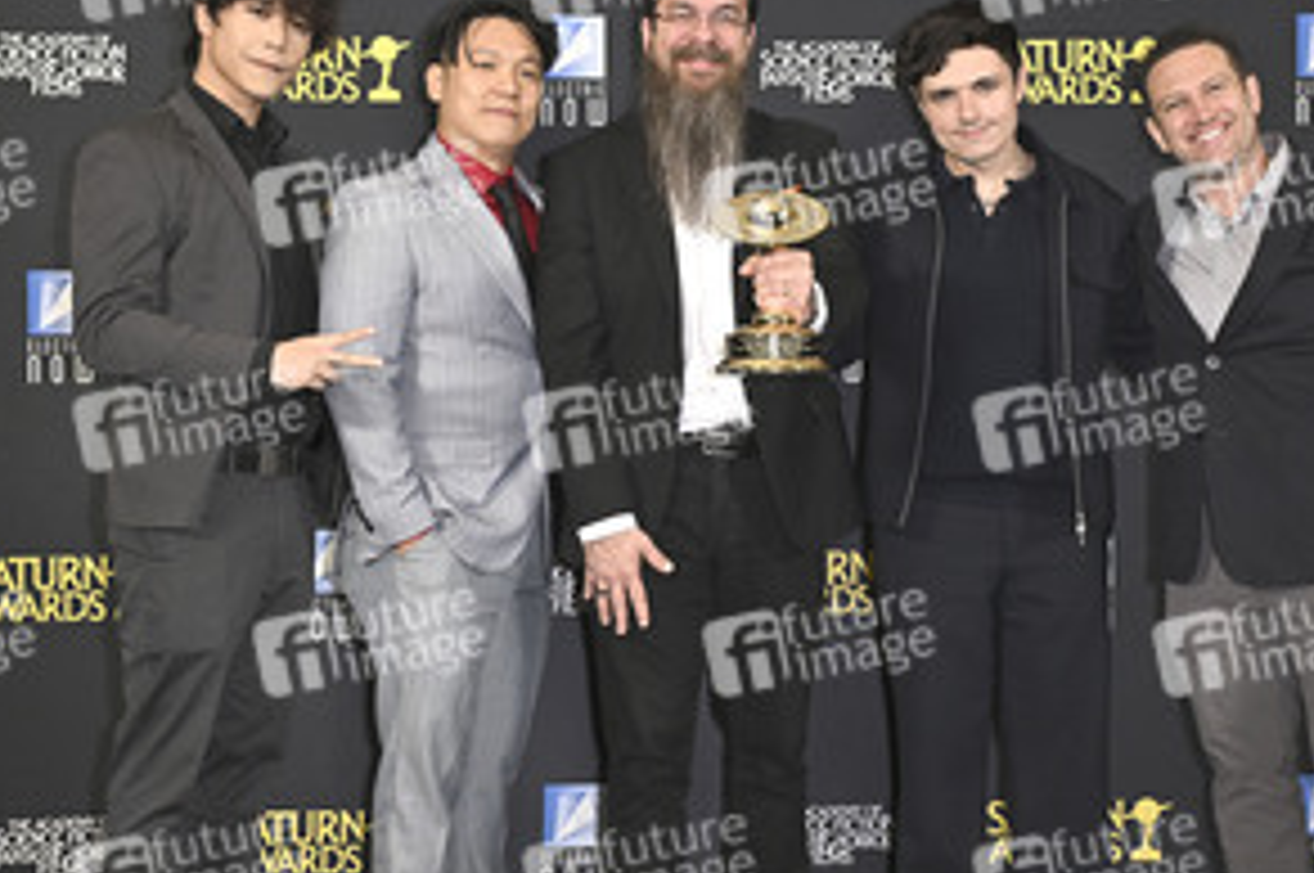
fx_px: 1969
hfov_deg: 36.9
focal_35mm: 54
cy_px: 531
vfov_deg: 24.9
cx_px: 700
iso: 2000
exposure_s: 1/320
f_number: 5
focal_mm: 35
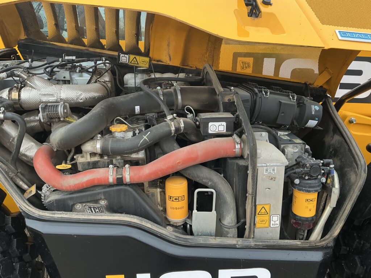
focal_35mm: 28
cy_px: 139
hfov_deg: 63.4
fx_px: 300
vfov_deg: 49.7
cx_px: 186
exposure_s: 1/69
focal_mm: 3
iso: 64
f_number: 1.8
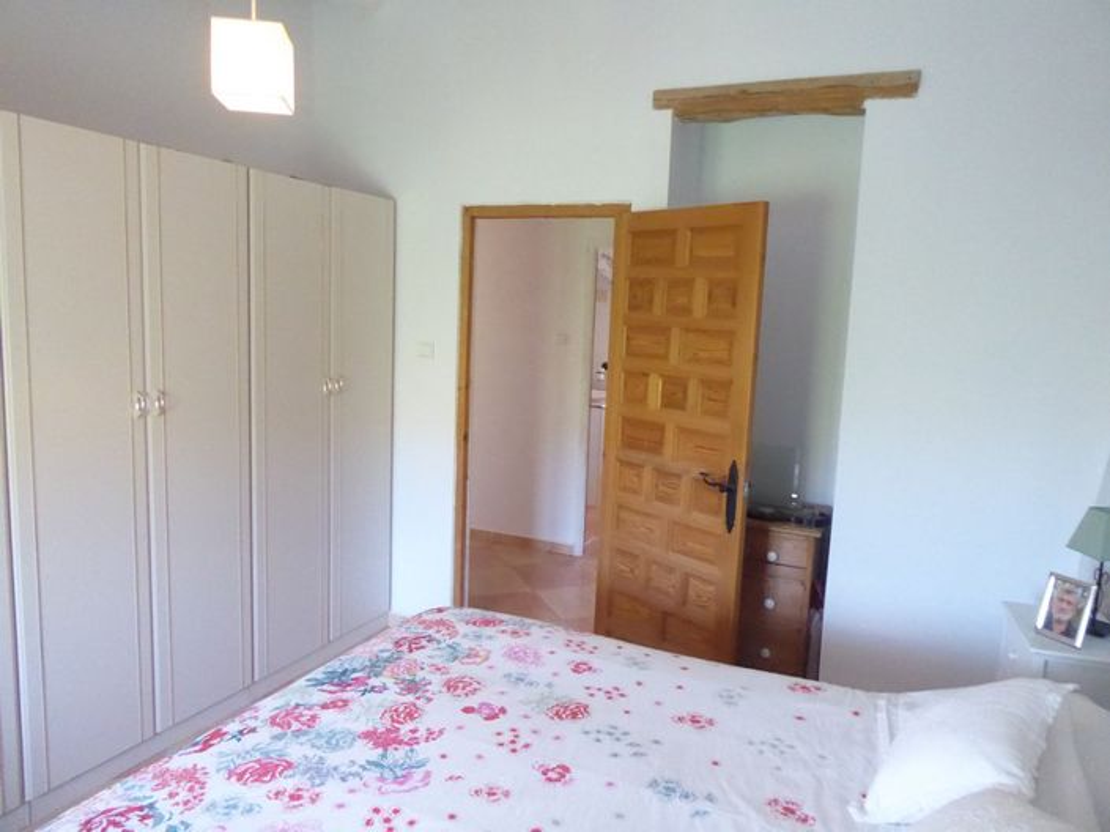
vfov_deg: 54.8
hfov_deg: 69.4
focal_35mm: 25
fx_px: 801
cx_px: 555
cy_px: 416
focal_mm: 4.3
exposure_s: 1/80
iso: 1600
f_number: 3.3
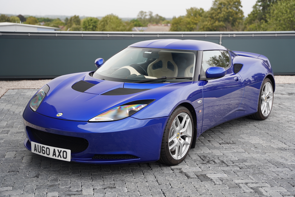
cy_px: 98
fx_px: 432
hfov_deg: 37.7
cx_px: 148
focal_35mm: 53
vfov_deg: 25.7
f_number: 2.8
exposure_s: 1/125
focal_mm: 52.7
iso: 100
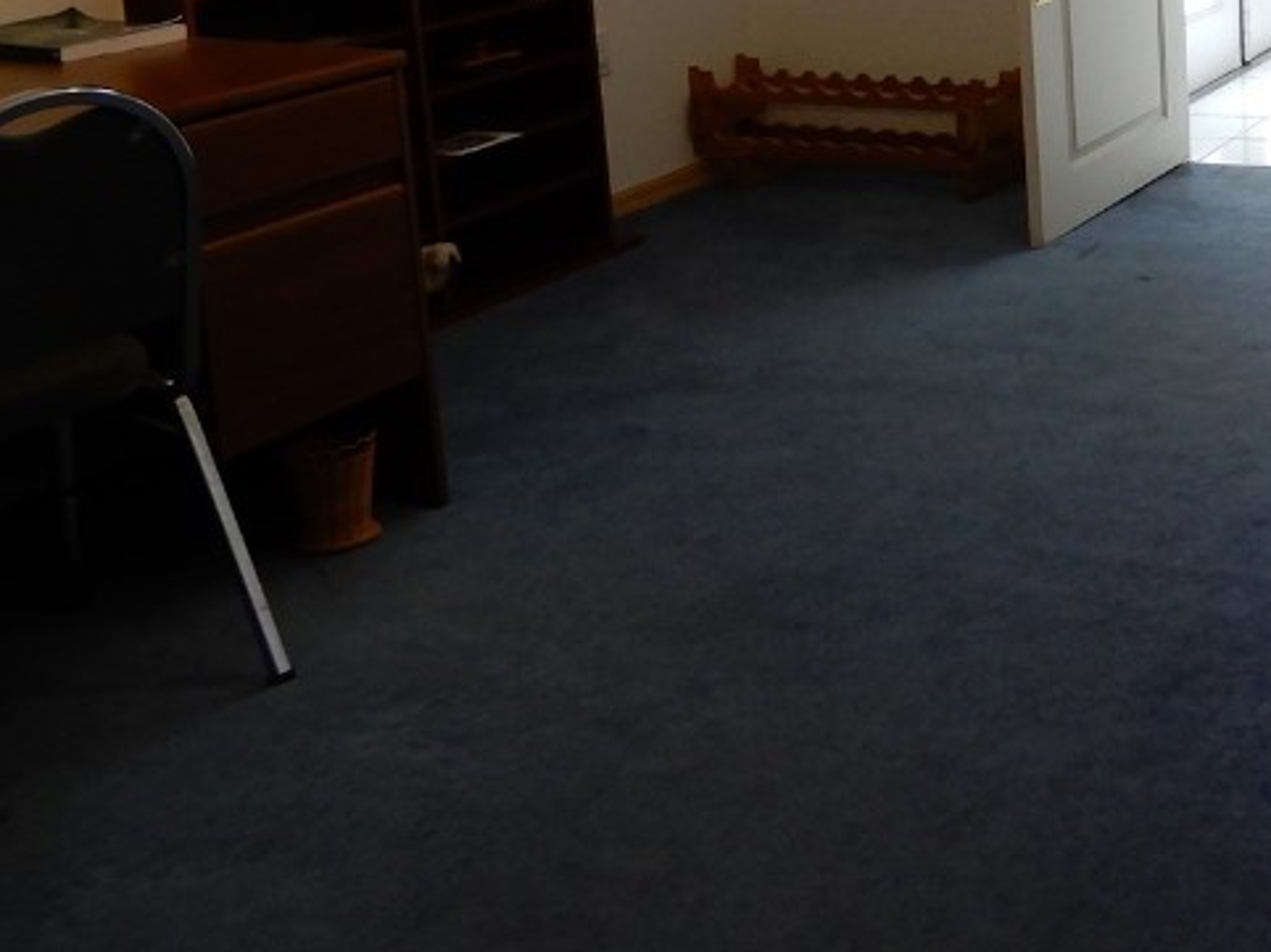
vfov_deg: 27.2
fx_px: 1872
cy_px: 32
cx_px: 1221
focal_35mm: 51
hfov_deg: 34.7
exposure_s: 1/30
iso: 200
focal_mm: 4.3
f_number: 3.4
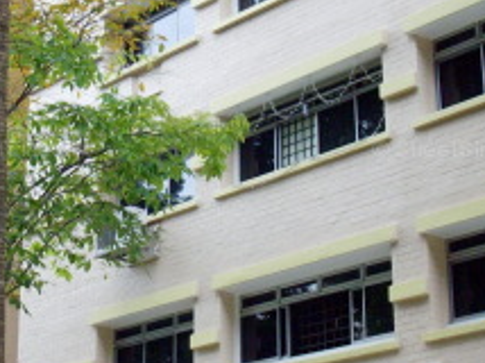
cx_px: 88
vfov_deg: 15.5
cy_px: 152
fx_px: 1330
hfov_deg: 20.4
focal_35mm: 95
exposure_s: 1/125
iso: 142
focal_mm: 6.2
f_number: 2.8
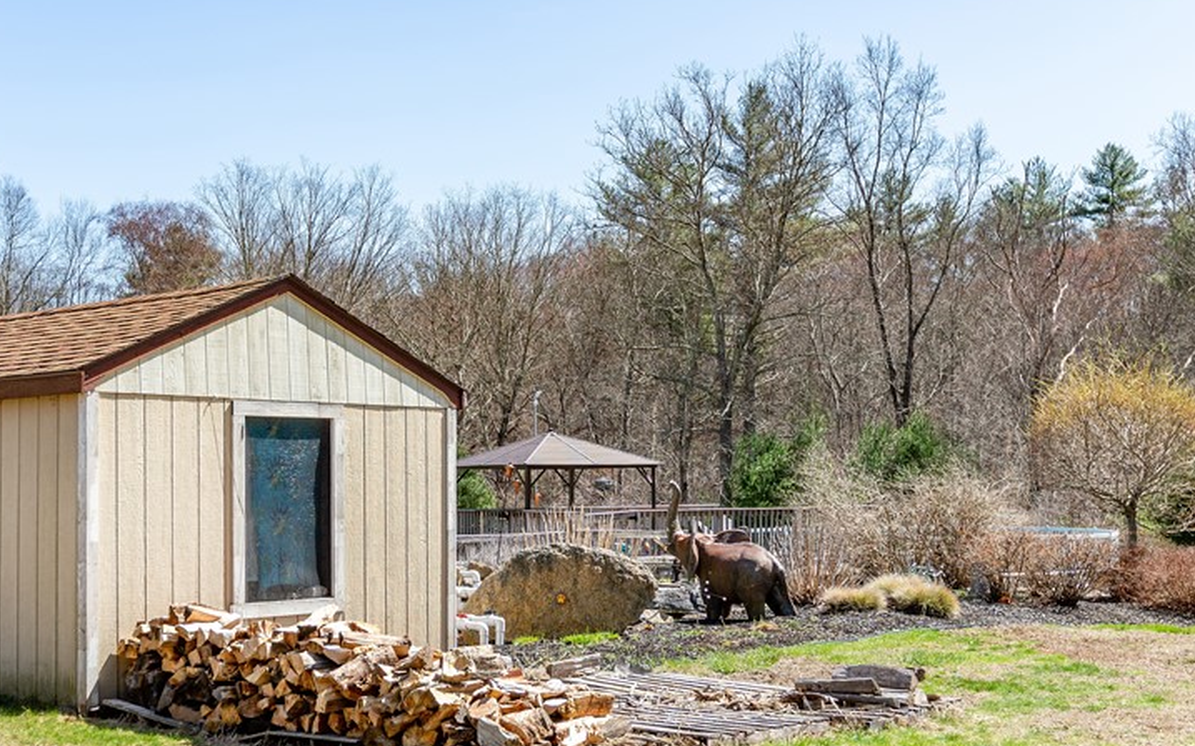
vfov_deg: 23.9
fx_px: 1759
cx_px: 457
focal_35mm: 54
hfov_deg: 37.3
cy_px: 471
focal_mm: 35
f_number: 6.3
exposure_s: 1/250
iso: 100
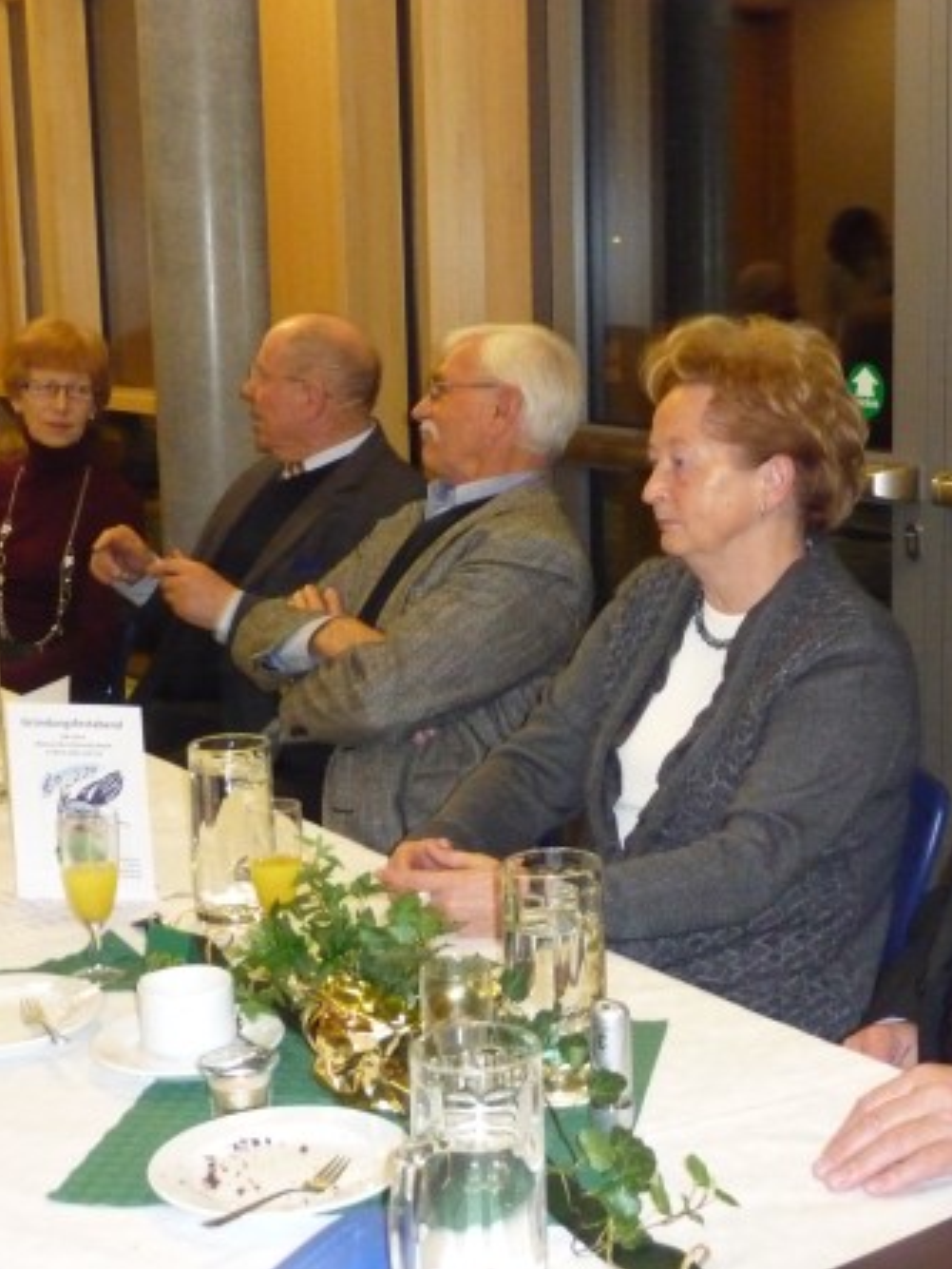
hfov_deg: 25.1
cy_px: 633
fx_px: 2126
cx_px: 670
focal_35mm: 58
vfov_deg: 33.2
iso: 800
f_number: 4
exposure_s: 1/30
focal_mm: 7.1
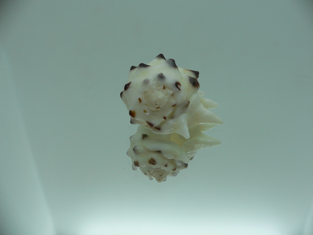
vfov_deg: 40.7
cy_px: 118
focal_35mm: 35
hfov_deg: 52.6
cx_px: 156
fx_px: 316
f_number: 2.8
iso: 80
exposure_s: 1/80
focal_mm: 4.6
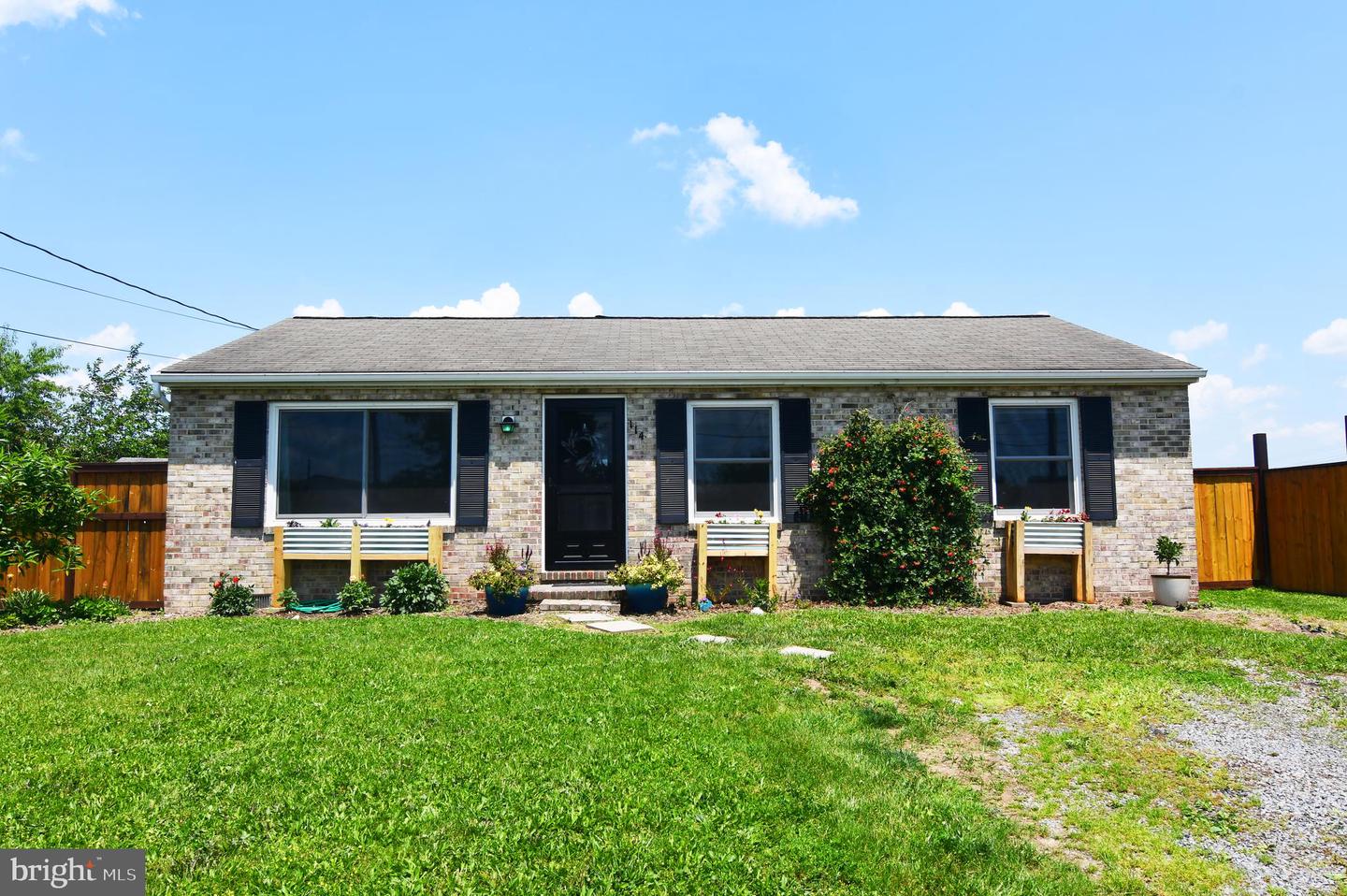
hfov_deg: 73.8
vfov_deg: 53.1
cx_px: 674
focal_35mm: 24
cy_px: 448
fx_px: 897
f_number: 9
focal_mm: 16
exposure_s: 1/320
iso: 125
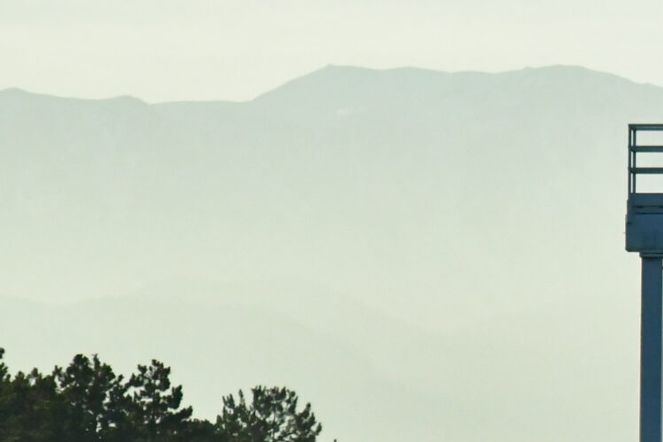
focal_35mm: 535
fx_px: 9854
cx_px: 1025
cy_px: 251
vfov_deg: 2.6
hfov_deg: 3.8
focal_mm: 105
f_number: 5.6
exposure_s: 1/8000
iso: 4000
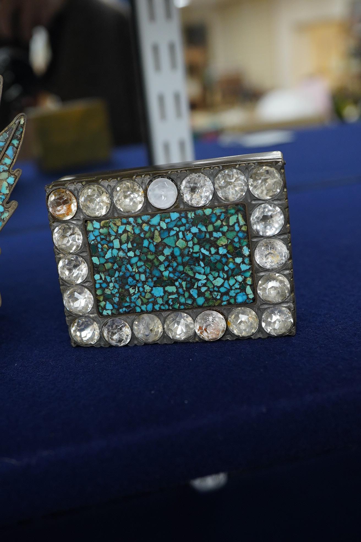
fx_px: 677
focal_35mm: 45
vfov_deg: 43.6
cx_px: 180
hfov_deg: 29.9
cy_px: 271
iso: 1250
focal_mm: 30
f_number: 8
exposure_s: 1/125
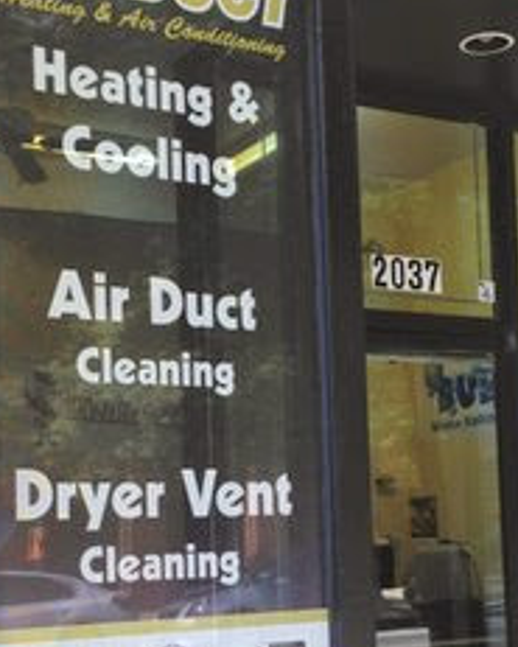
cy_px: 420
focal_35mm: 67
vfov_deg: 28.1
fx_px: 1283
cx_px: 288
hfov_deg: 22.8
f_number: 2.4
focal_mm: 4.13
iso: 50
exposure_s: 1/247
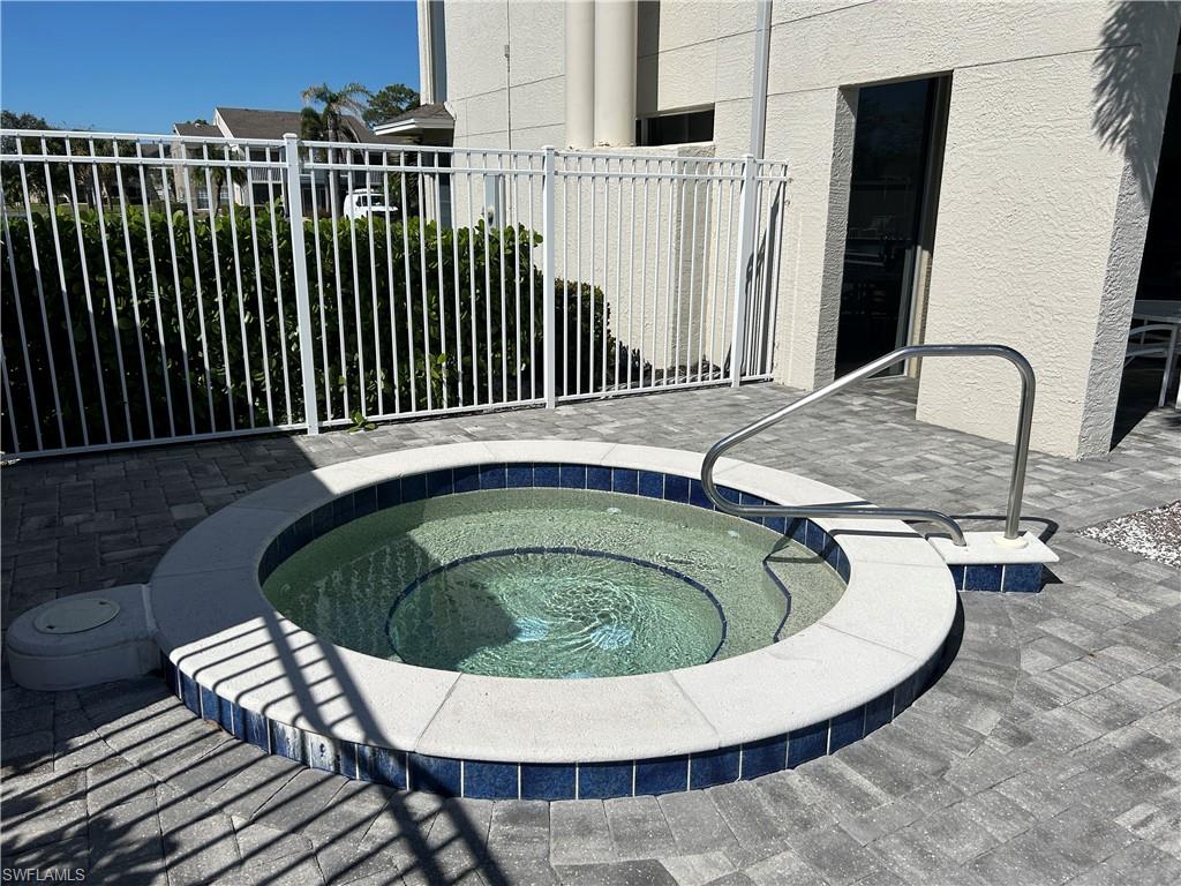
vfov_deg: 53.1
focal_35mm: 26
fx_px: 887
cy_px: 443
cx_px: 590
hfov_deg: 67.3
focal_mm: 5.7
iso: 50
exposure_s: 1/10309
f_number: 1.5
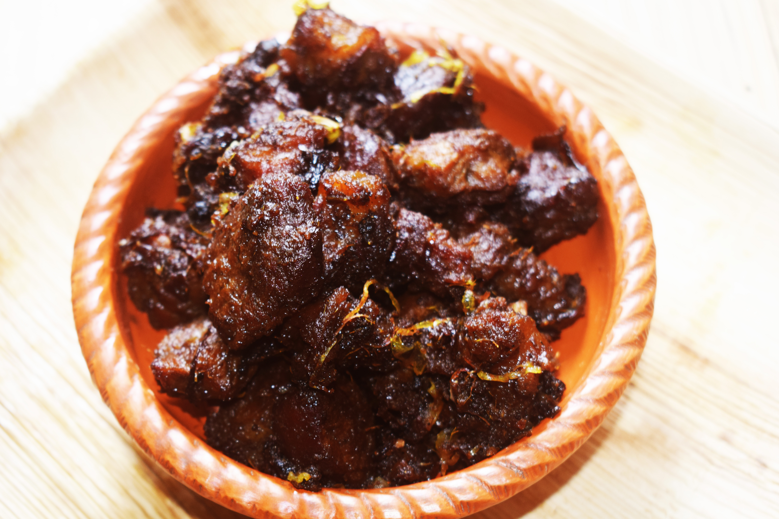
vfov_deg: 21.6
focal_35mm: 63
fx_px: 1363
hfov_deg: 31.9
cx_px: 390
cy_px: 260
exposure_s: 1/60
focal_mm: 42
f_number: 5
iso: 320
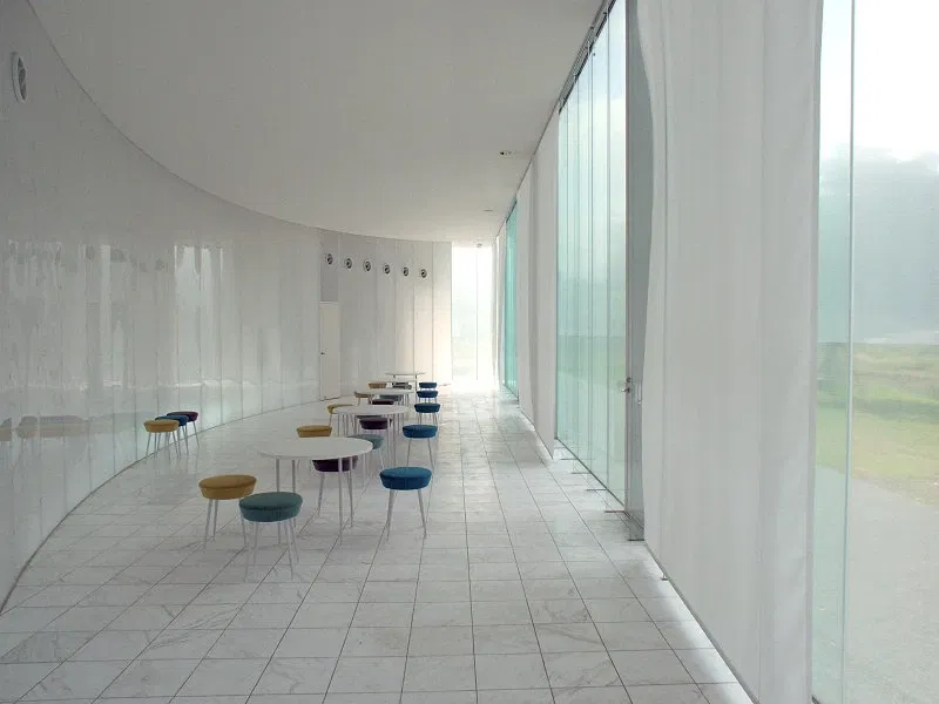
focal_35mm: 33
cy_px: 352
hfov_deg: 55.4
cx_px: 470
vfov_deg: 42.9
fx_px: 895
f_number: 4
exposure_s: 1/500
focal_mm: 7.1
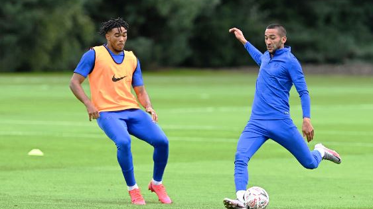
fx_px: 4421
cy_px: 115
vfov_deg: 2.7
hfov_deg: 4.8
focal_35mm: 447
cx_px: 198
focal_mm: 400
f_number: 5
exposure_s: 1/1600
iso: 1000
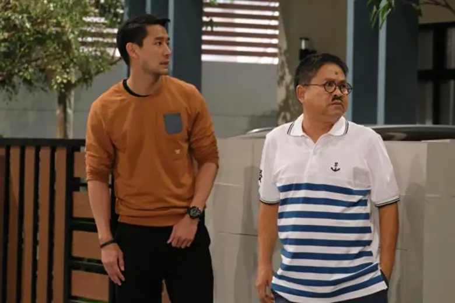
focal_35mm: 143
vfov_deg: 9.6
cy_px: 152
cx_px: 228
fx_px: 1807
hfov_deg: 14.3
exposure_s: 1/250
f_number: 6.4
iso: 12800
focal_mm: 95.4
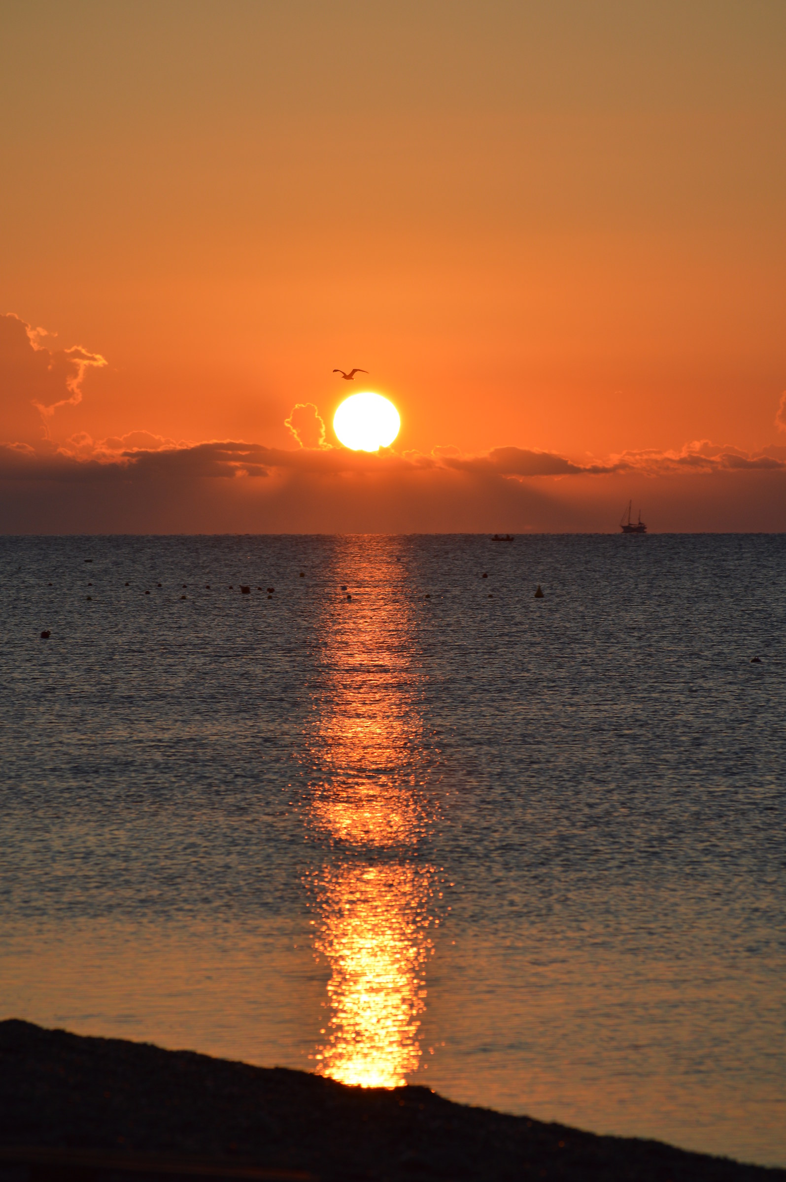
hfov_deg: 7.3
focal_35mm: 188
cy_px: 591
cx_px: 393
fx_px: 6153
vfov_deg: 11.0
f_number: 7.1
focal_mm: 125
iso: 100
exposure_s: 1/500
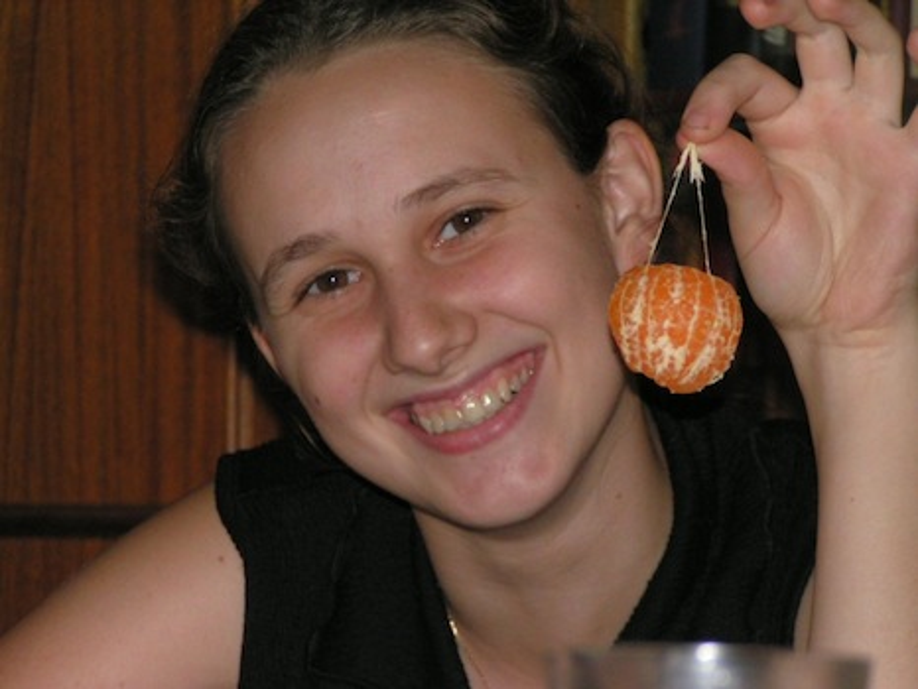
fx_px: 4776
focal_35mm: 180
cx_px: 459
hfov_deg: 11.0
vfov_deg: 8.3
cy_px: 344
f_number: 3.5
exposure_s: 1/200
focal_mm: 27.5
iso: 200
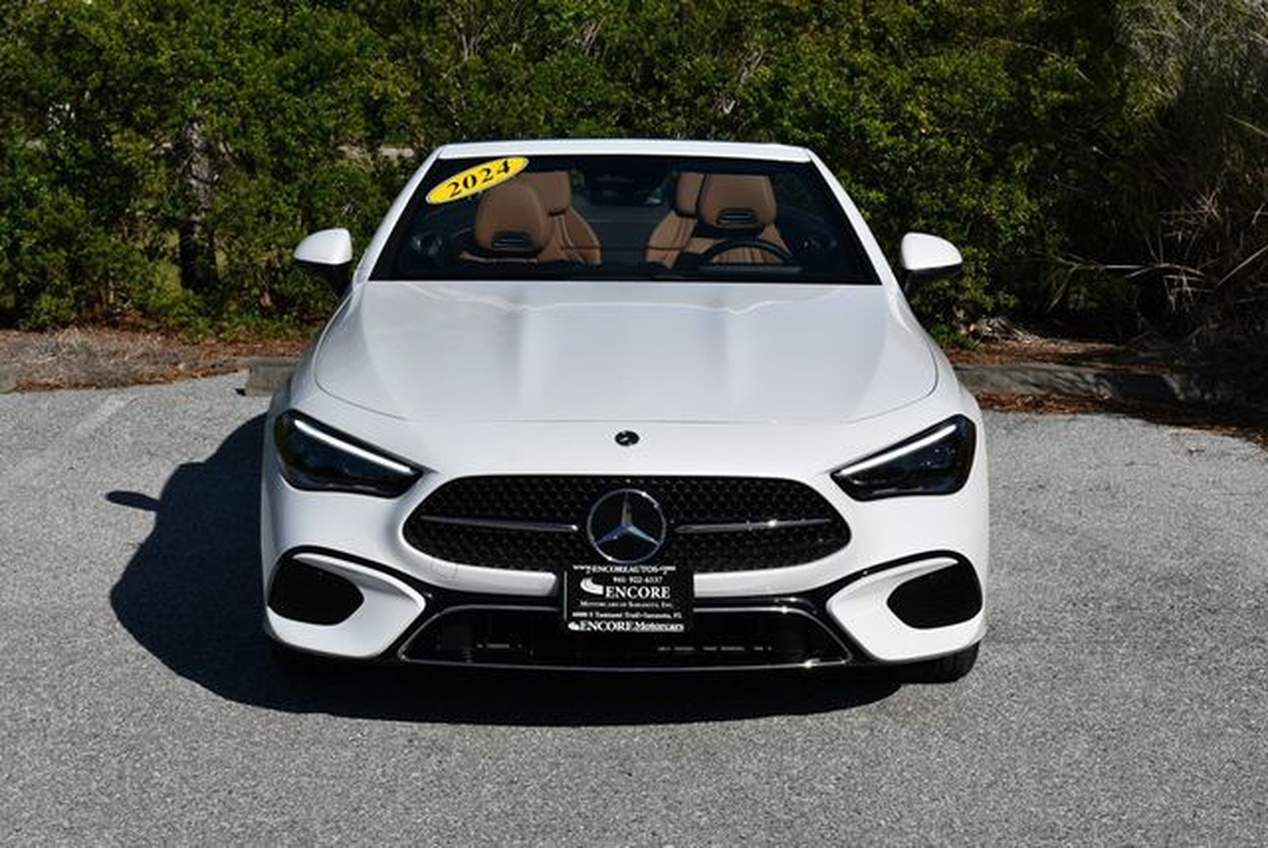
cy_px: 424
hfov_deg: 28.0
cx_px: 634
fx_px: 2538
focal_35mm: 72
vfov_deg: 19.0
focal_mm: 36
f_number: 10
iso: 100
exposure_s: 1/400
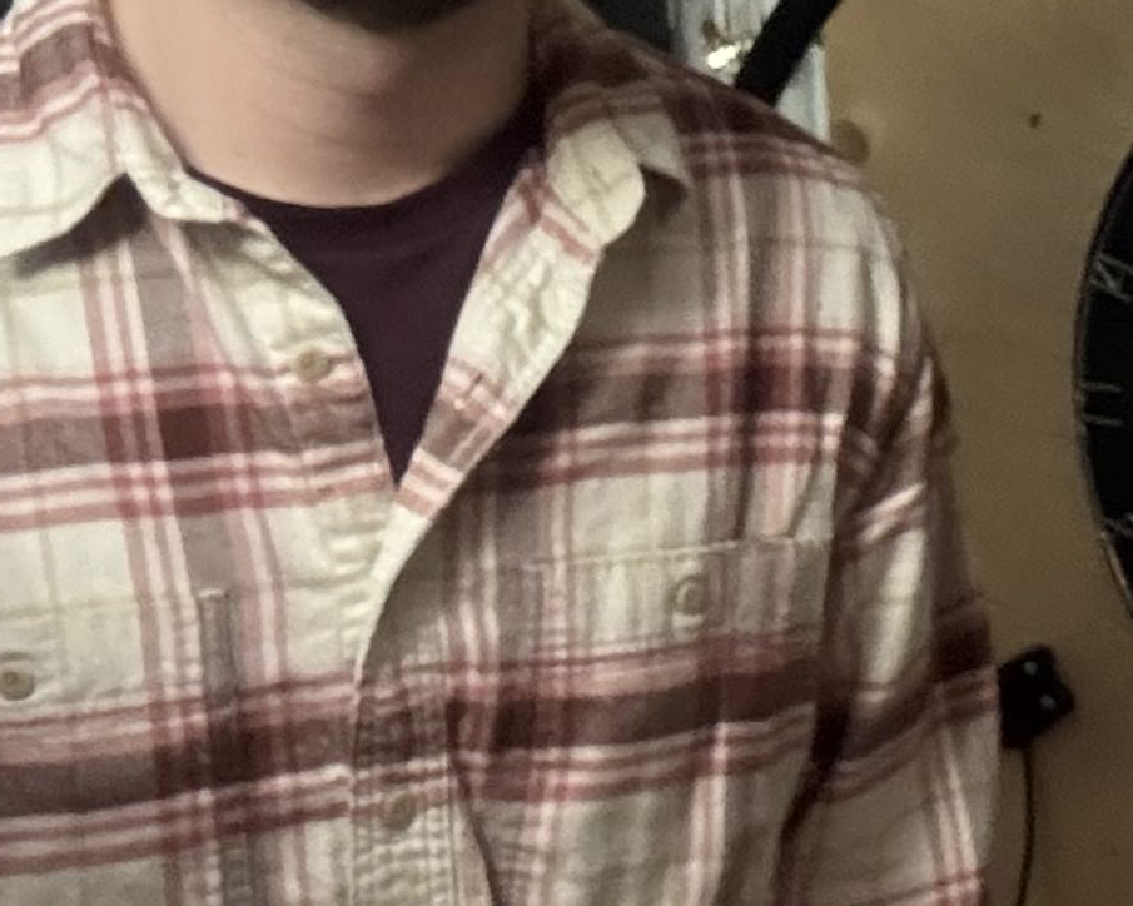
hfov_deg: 18.1
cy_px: -10
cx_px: 1410
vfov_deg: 15.1
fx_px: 3353
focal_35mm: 100
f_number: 1.9
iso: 320
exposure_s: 1/30
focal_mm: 2.69
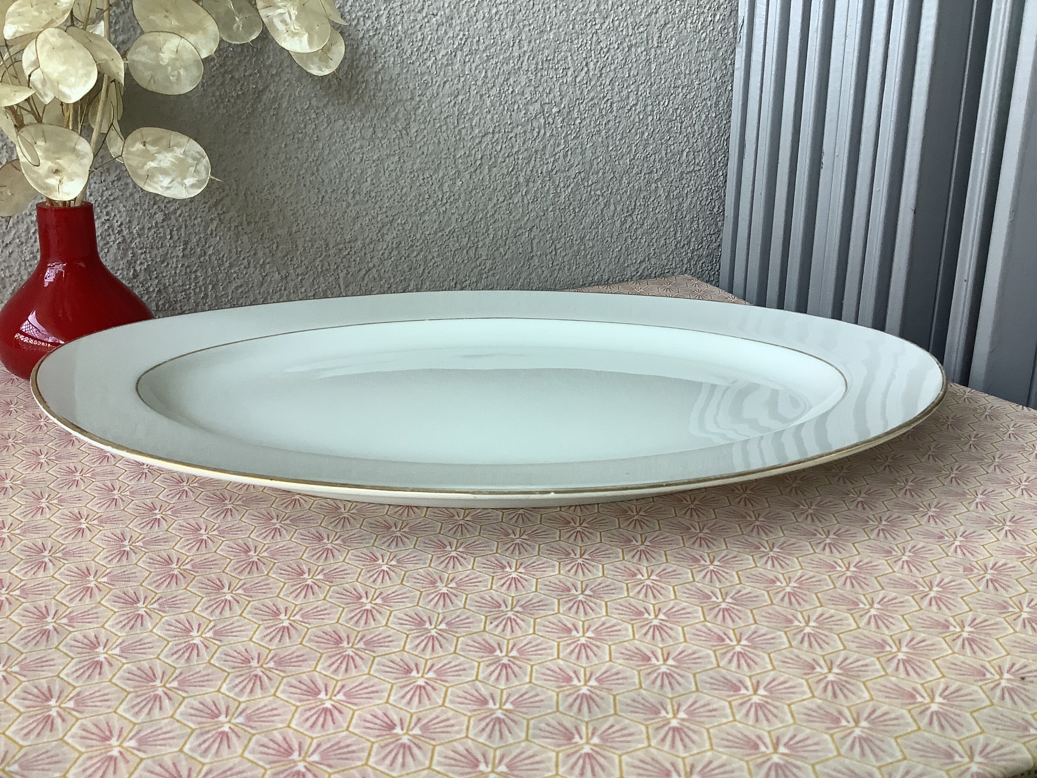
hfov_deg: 58.4
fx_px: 929
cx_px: 518
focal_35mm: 31
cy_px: 389
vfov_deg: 45.4
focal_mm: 3.3
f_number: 2.4
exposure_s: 1/120
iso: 80
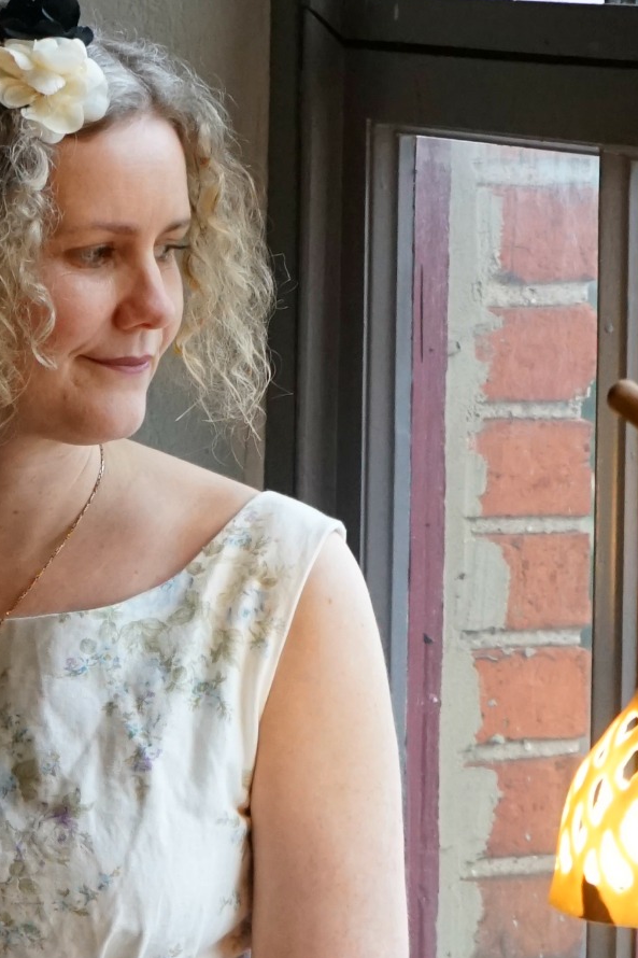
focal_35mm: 205
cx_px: -39
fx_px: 5451
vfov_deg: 10.0
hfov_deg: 6.7
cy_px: 606
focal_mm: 55
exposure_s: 1/160
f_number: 5
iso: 2500
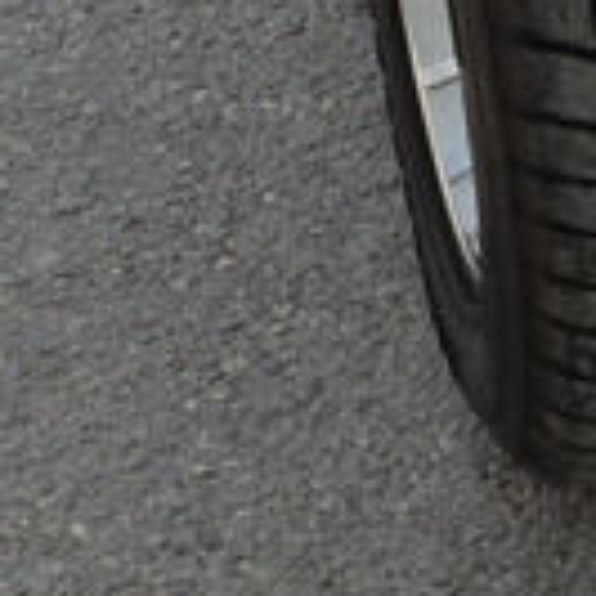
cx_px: 1761
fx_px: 4091
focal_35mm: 210
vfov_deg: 7.9
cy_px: -650
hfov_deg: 7.4
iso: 100
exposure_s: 1/250
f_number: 8
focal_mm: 22
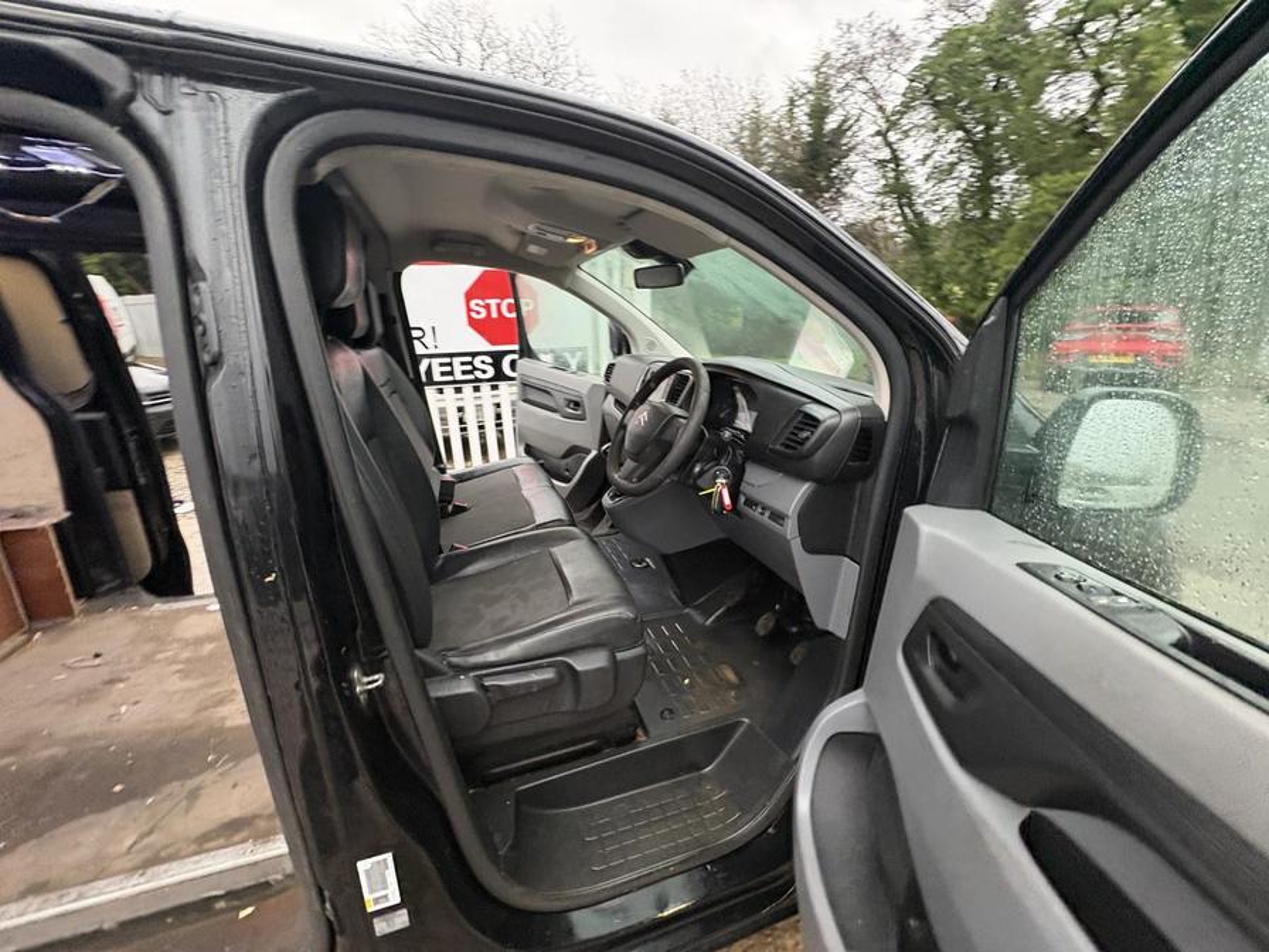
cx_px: 634
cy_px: 476
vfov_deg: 85.7
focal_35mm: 14
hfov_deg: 102.1
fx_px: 513
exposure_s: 1/60
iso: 400
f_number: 2.2
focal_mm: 2.22
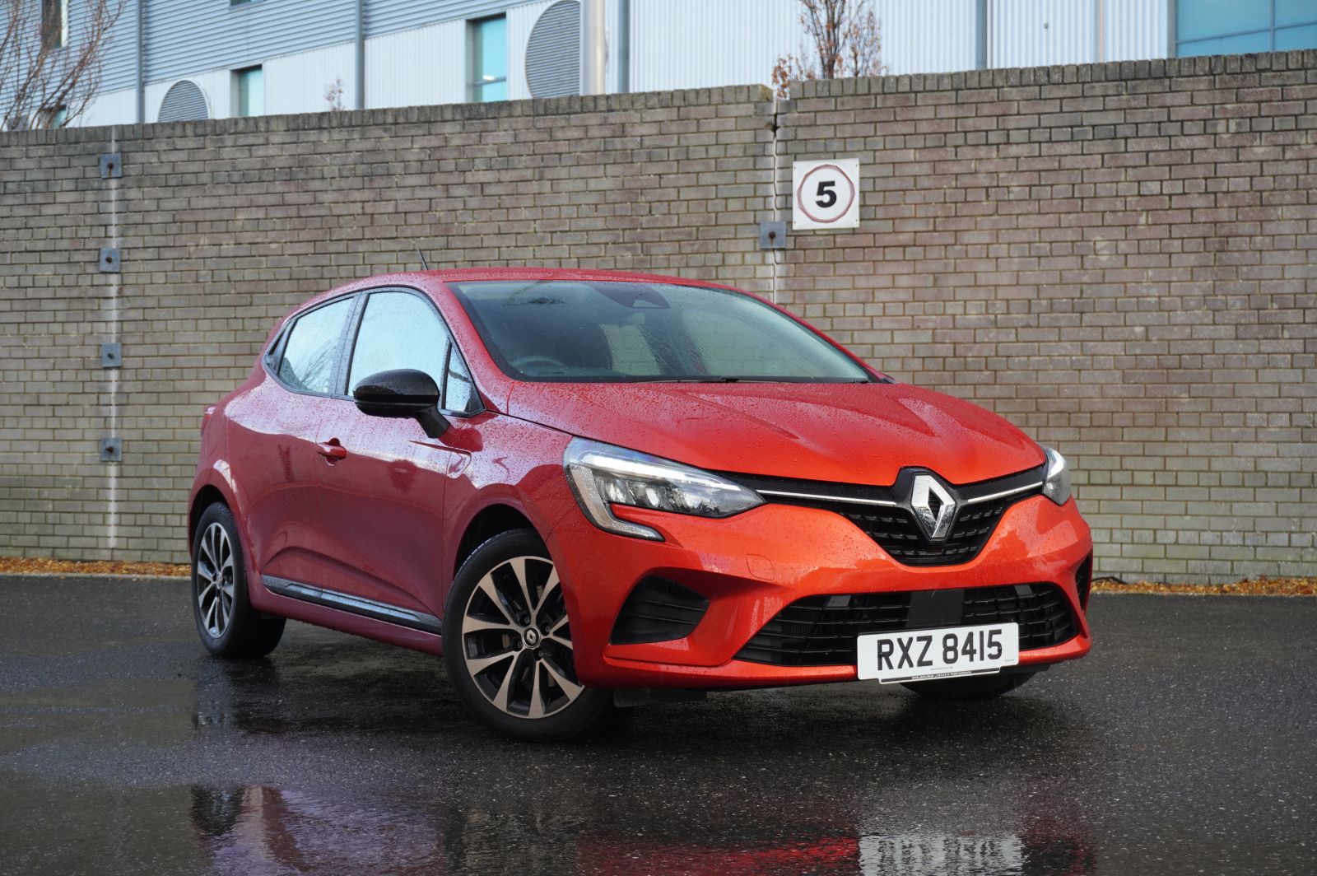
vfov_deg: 24.4
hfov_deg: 36.0
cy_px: 438
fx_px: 2029
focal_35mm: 56
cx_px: 658
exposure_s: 1/160
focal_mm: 37
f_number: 5.6
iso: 500
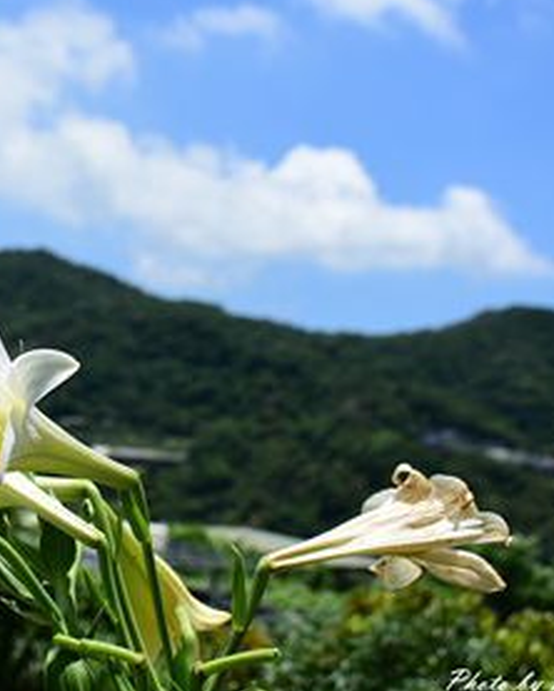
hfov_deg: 22.5
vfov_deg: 28.7
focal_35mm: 66
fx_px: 1351
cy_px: 297
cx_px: 37
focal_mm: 26
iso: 100
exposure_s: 1/800
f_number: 5.6
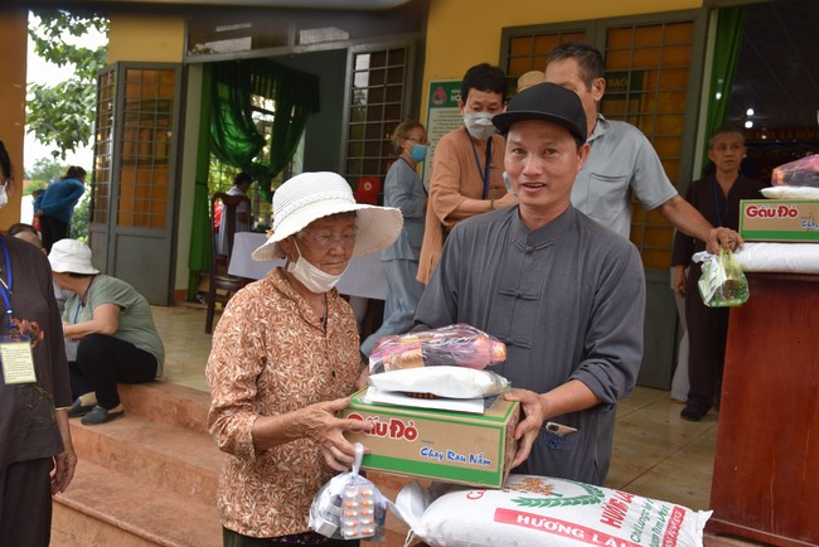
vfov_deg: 38.9
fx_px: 774
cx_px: 410
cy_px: 274
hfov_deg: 55.8
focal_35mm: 34
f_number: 6.3
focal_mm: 34
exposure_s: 1/160
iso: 400
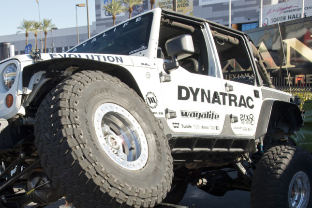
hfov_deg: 36.3
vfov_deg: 24.8
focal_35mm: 54
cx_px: 93
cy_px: 157
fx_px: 468
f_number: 8
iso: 200
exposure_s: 1/160
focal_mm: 34
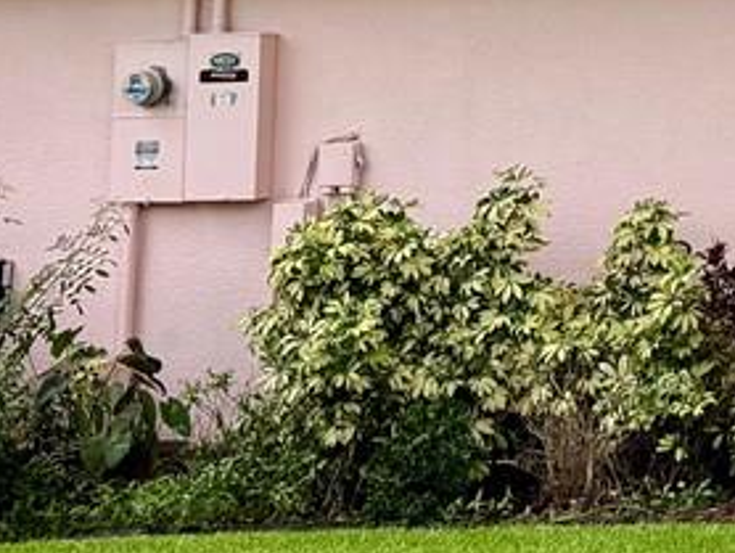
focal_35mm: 138
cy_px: -241
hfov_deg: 13.1
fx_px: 2933
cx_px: 1253
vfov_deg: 10.4
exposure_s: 1/722
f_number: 1.78
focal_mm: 6.76
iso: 80
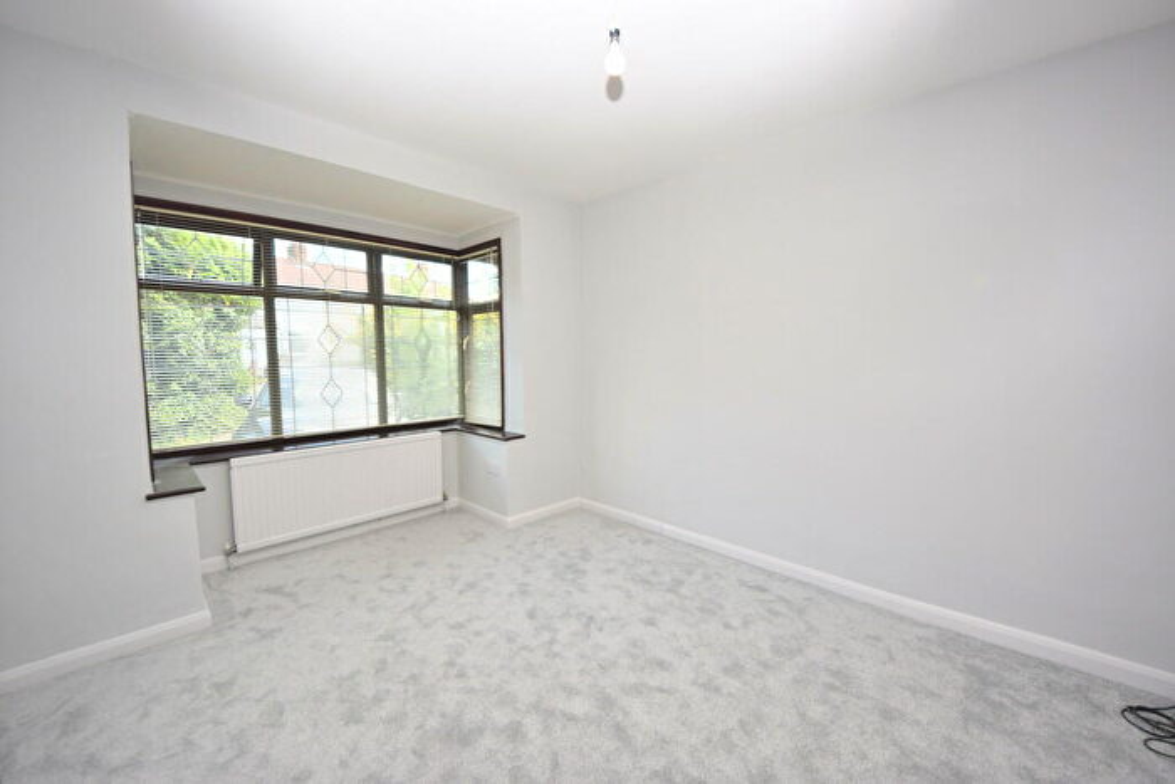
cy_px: 392
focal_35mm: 20
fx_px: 637
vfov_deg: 63.2
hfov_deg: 85.4
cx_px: 588
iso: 220
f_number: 5.6
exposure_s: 1/125
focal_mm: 13
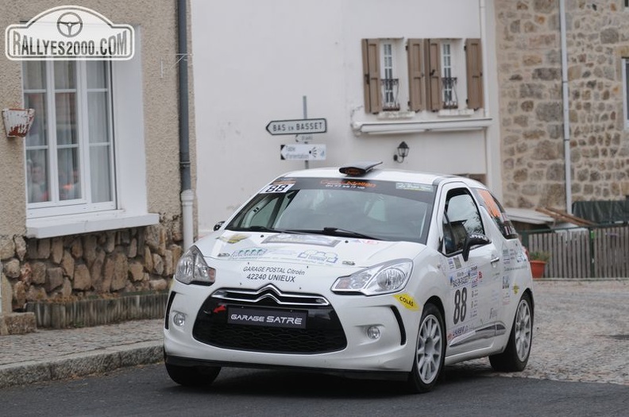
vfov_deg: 7.6
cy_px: 208
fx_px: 3139
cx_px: 314
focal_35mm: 180
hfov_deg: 11.4
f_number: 16
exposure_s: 1/800
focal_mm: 120
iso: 400
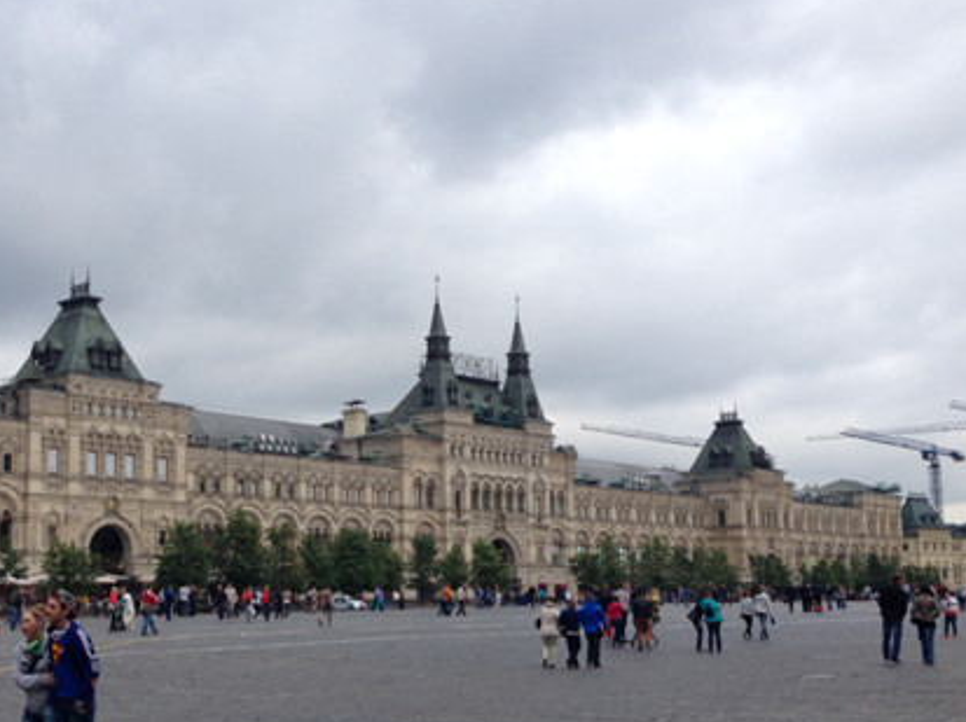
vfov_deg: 30.1
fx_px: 1338
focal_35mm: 48
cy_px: 437
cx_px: 306
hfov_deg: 39.1
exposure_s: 1/565
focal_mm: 4.12
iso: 50
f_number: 2.4
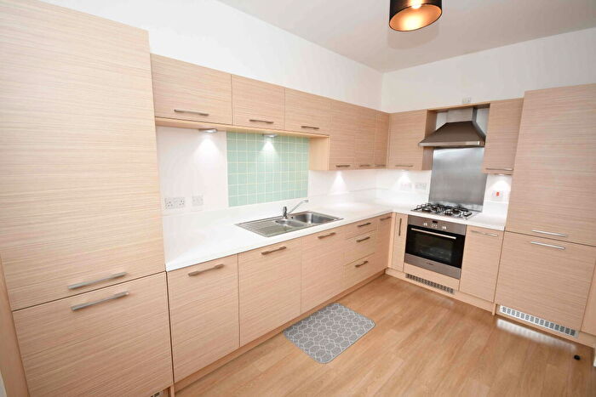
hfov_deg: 100.4
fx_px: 248
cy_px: 198
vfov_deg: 77.4
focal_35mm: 15
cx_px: 298
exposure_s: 1/60
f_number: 4
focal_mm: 10
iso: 400
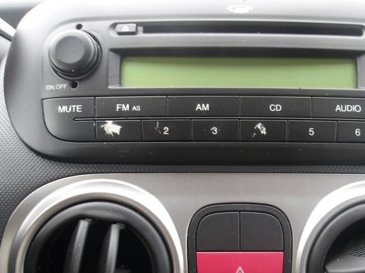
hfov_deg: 49.5
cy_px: 167
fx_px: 390
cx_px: 234
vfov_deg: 38.5
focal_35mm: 37
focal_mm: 4.9
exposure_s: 1/39
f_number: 3
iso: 100
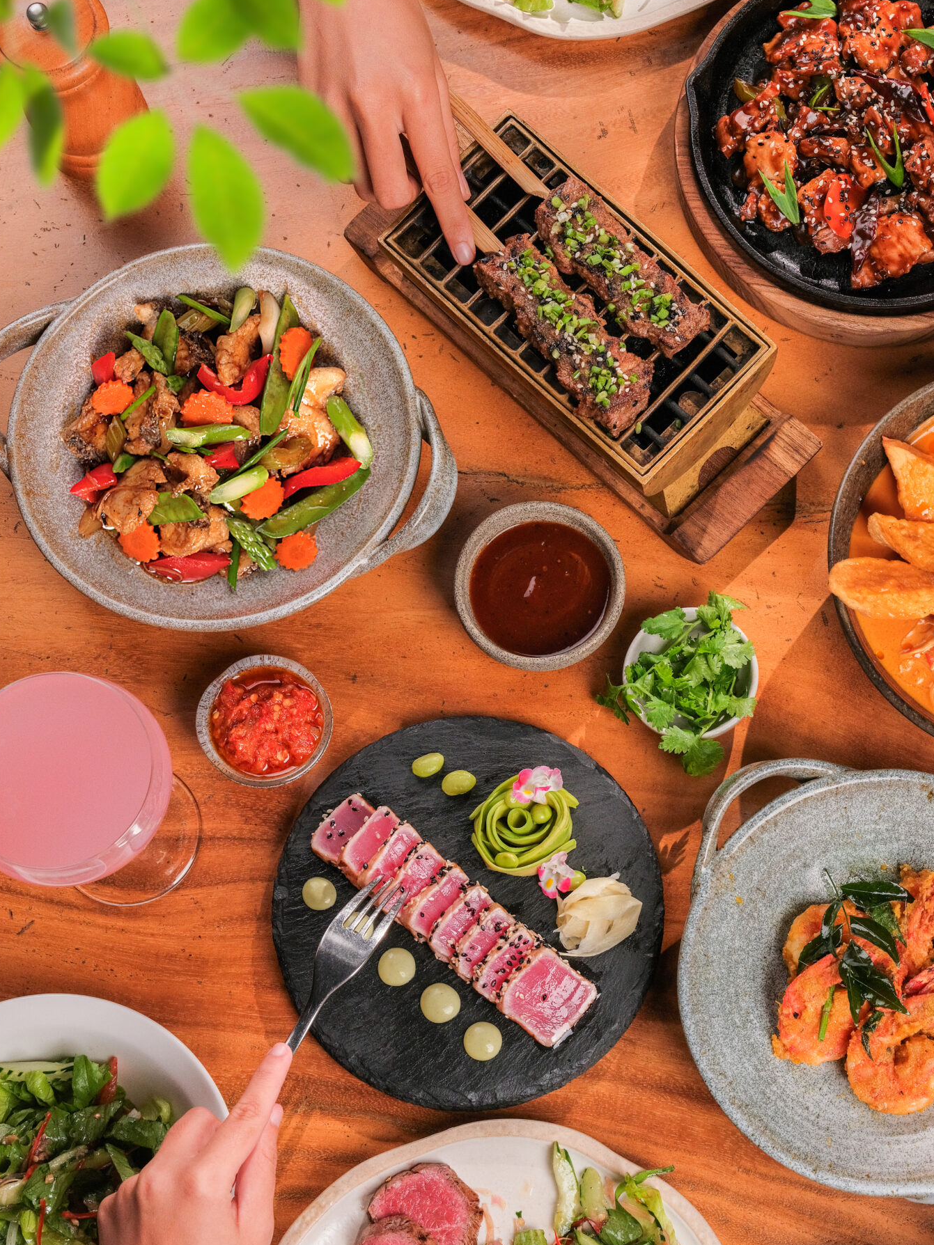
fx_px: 2266
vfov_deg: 30.7
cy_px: 647
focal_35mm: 63
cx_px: 636
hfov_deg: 23.2
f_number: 11
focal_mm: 55
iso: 1250
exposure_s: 1/125
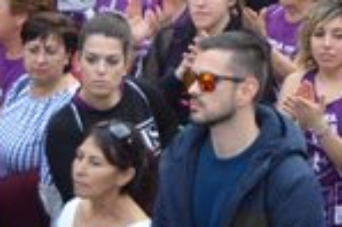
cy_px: -174
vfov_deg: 7.9
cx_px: 493
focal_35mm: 167
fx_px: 1585
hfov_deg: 11.8
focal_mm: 26
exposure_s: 1/500
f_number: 4
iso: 800
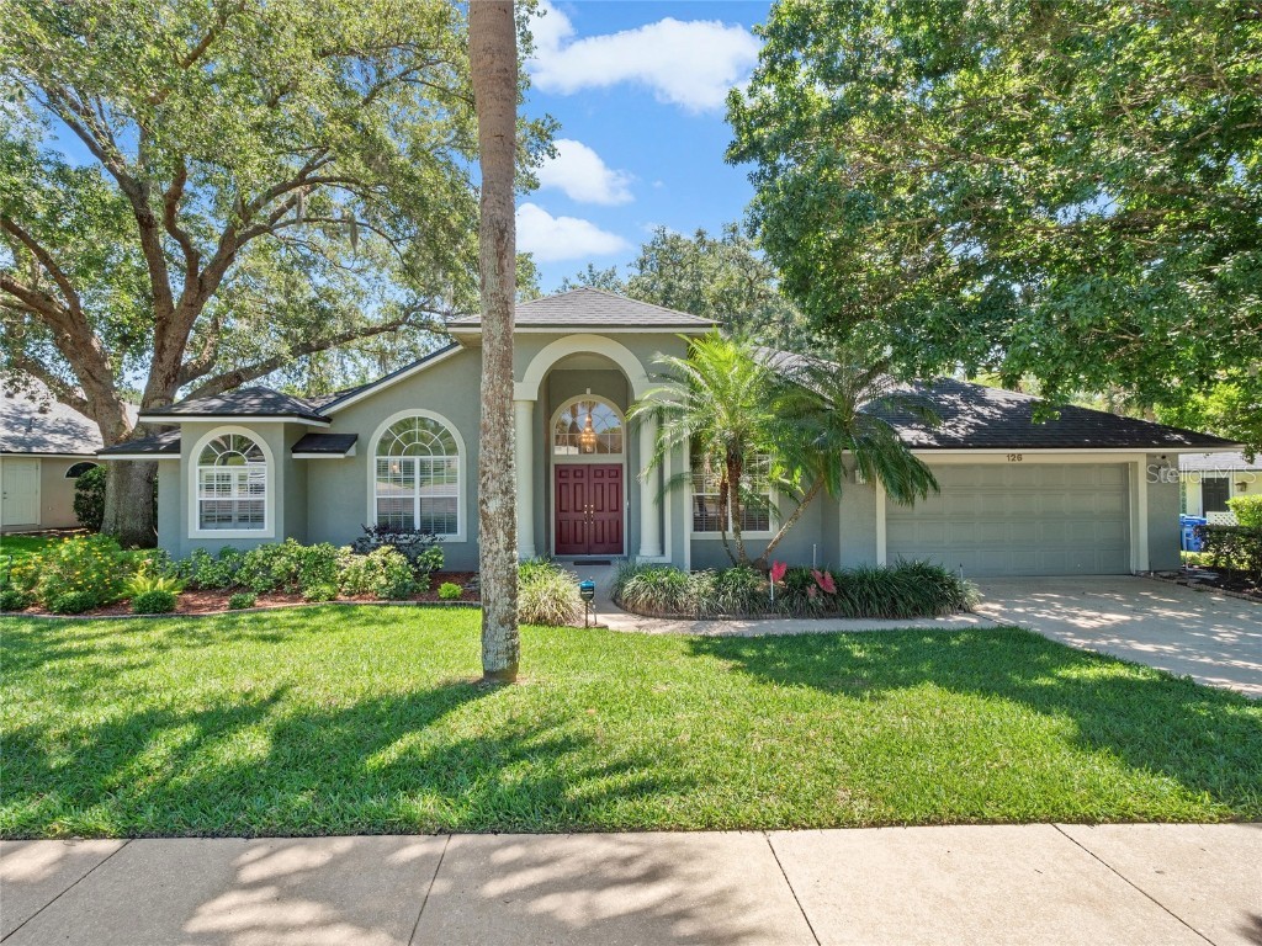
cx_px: 631
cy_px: 473
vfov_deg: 78.1
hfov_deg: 94.5
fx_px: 583
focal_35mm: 16
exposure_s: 1/30
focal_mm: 8
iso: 200
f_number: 10
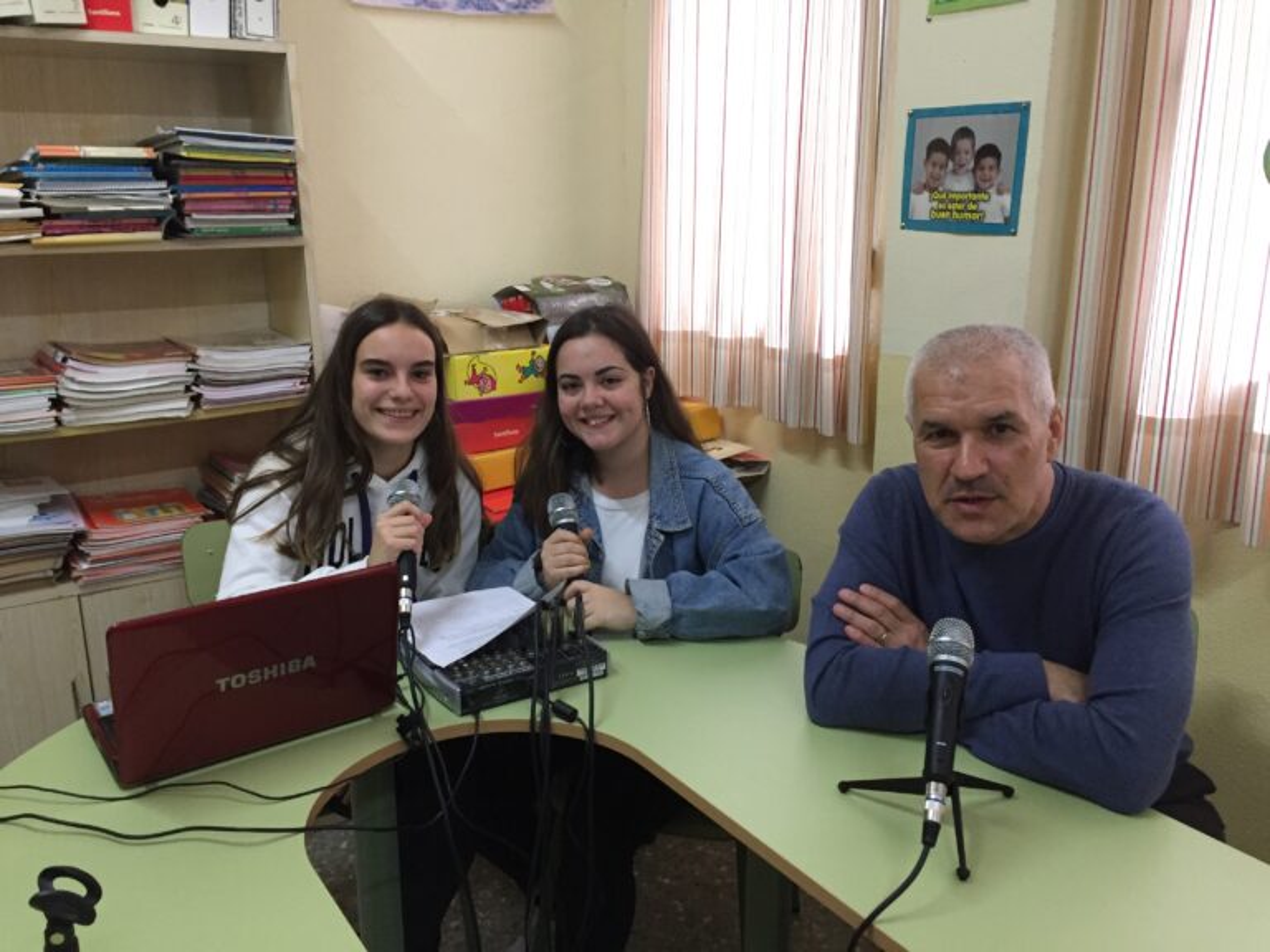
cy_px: 476
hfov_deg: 61.7
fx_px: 1064
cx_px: 635
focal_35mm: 29
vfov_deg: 48.2
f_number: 2.2
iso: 250
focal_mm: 4.15
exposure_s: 1/33
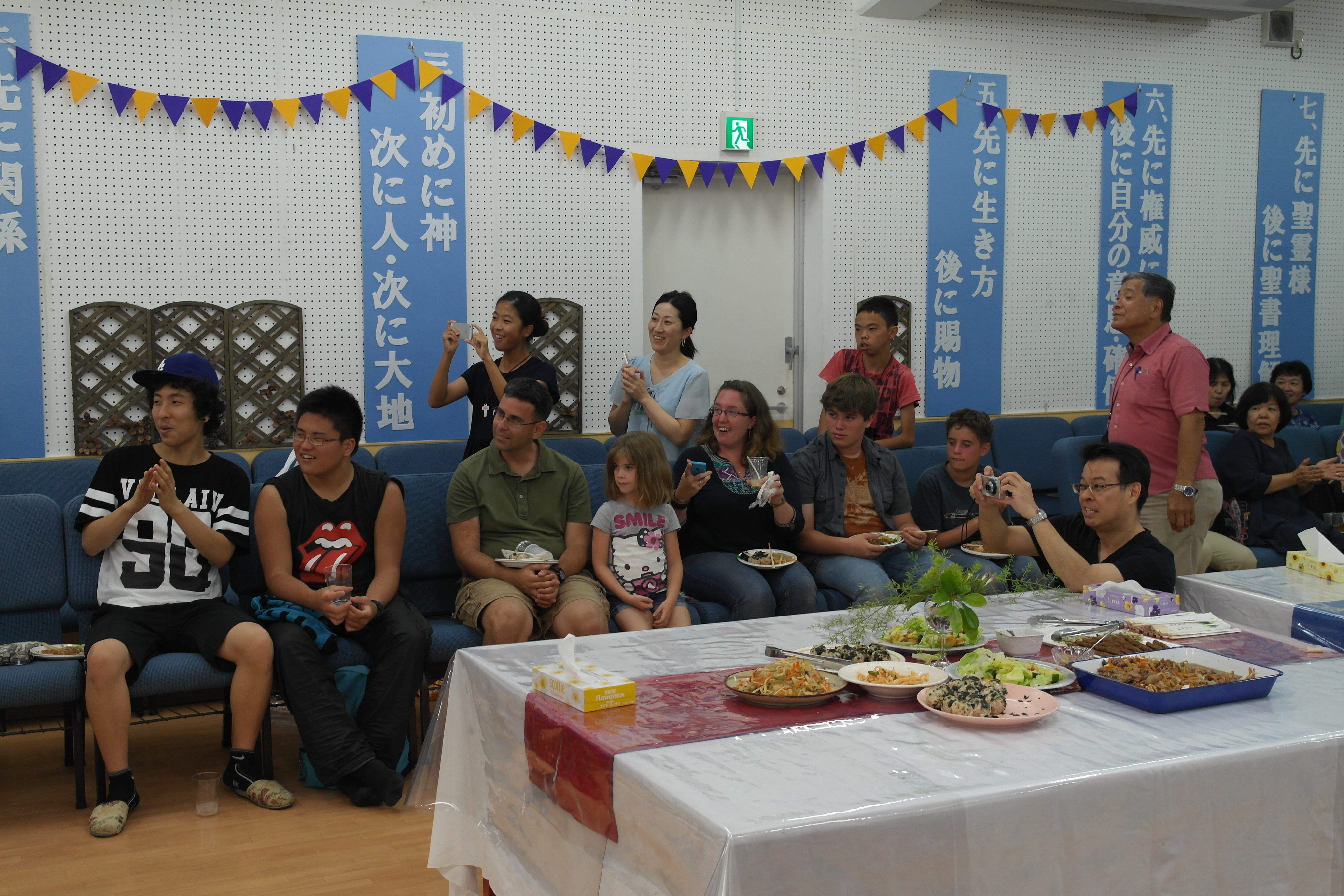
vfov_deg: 31.2
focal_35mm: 43
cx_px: 672
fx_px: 1605
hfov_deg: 45.4
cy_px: 448
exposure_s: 1/60
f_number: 4.5
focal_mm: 28
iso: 400
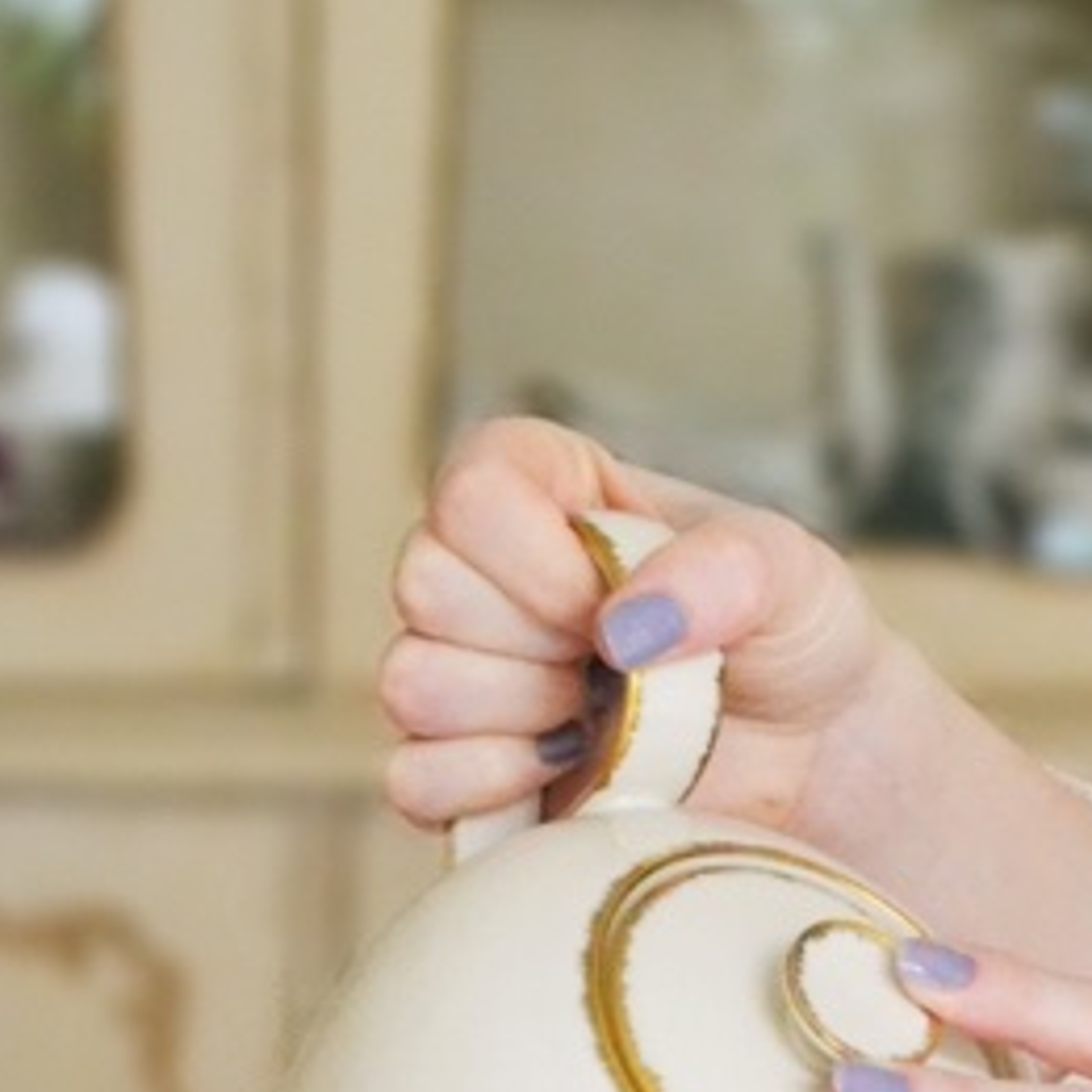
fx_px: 6067
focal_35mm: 170
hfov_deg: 10.2
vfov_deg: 10.1
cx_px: 1109
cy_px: 1291
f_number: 5
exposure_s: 1/60
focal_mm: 34
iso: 3200
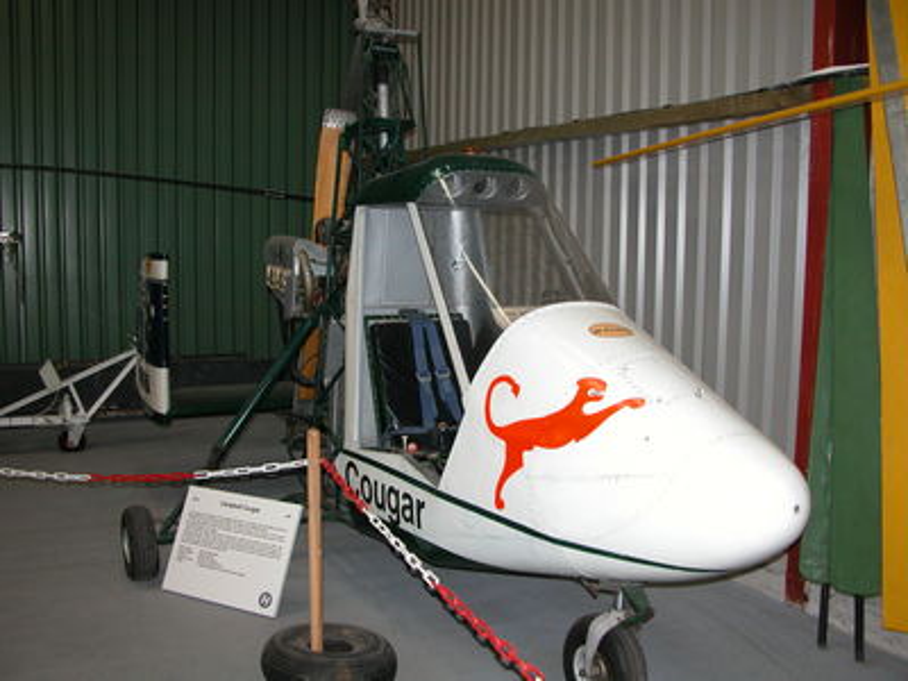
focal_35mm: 35
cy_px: 340
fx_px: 918
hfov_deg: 52.6
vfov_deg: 40.7
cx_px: 454
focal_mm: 8.9
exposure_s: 1/60
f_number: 2.8
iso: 200
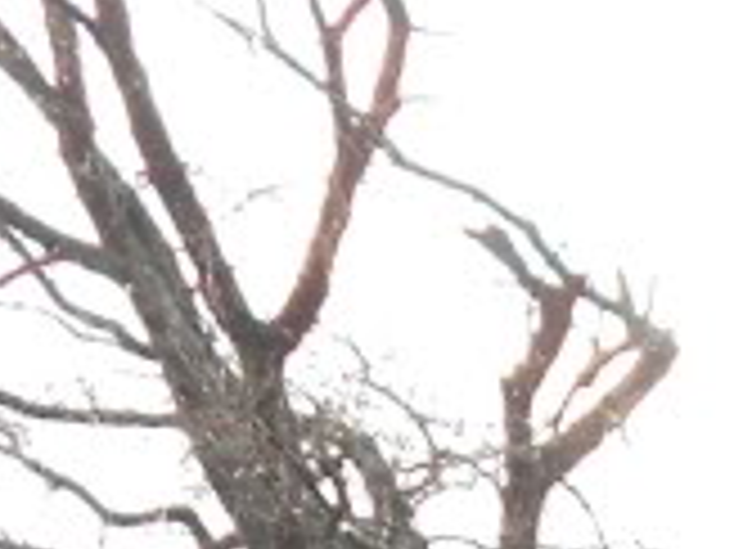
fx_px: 4259
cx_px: 1797
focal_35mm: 201
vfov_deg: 6.8
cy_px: 1570
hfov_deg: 8.9
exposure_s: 1/80
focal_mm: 5.8
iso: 80
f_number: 3.6
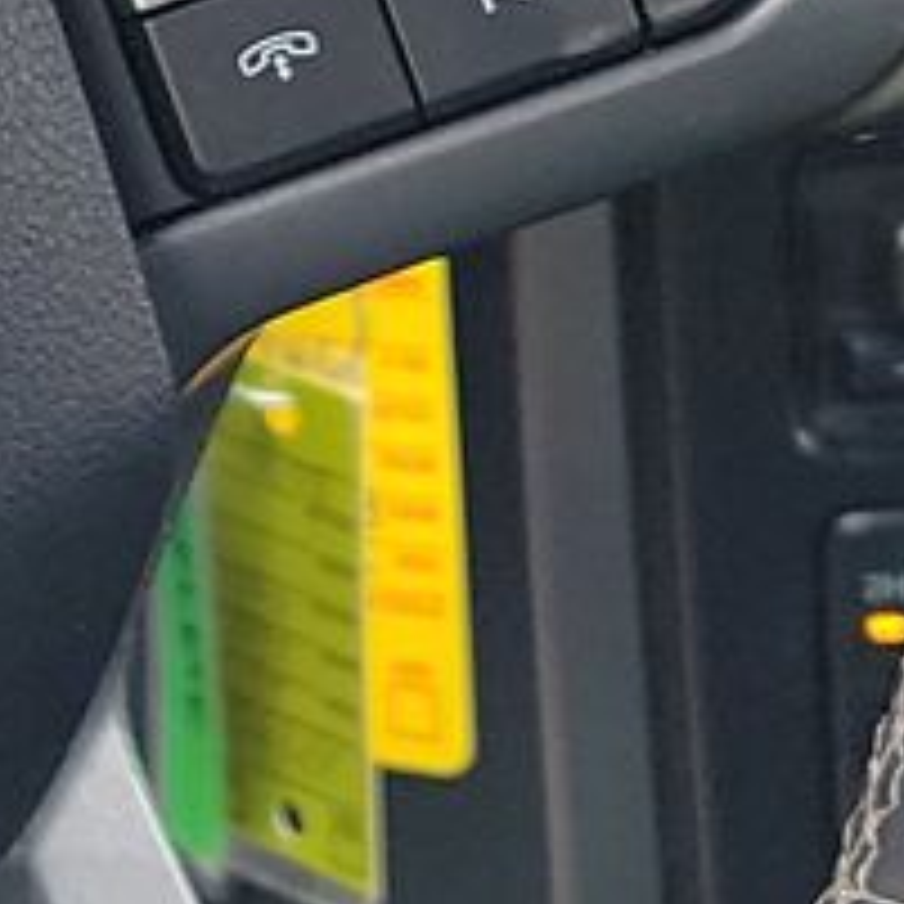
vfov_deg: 10.3
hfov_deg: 9.5
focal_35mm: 169
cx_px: -1030
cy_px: 121
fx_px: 4993
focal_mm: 6.7
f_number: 1.8
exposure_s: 1/59
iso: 131
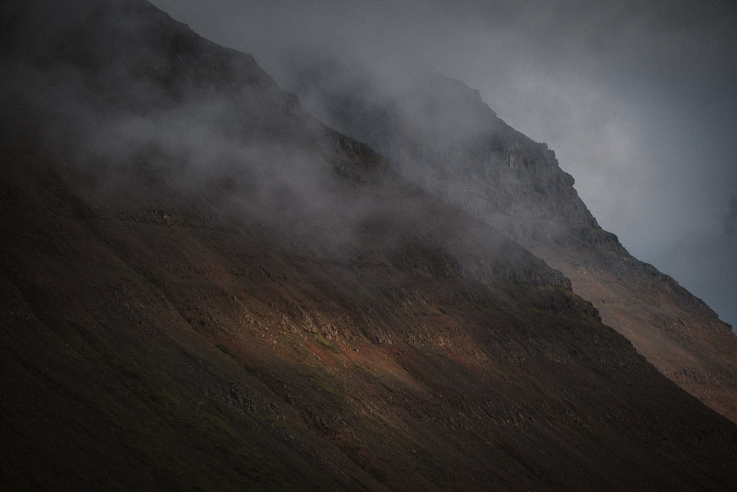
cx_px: 368
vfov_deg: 3.7
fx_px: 7636
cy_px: 246
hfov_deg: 5.5
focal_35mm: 373
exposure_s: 1/640
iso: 125
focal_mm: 248.9
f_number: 5.6
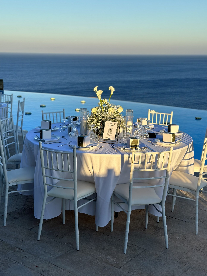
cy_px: 138
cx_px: 104
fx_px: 383
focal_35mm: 48
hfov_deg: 30.3
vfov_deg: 39.7
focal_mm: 6.86
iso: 80
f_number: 1.78
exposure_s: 1/2890
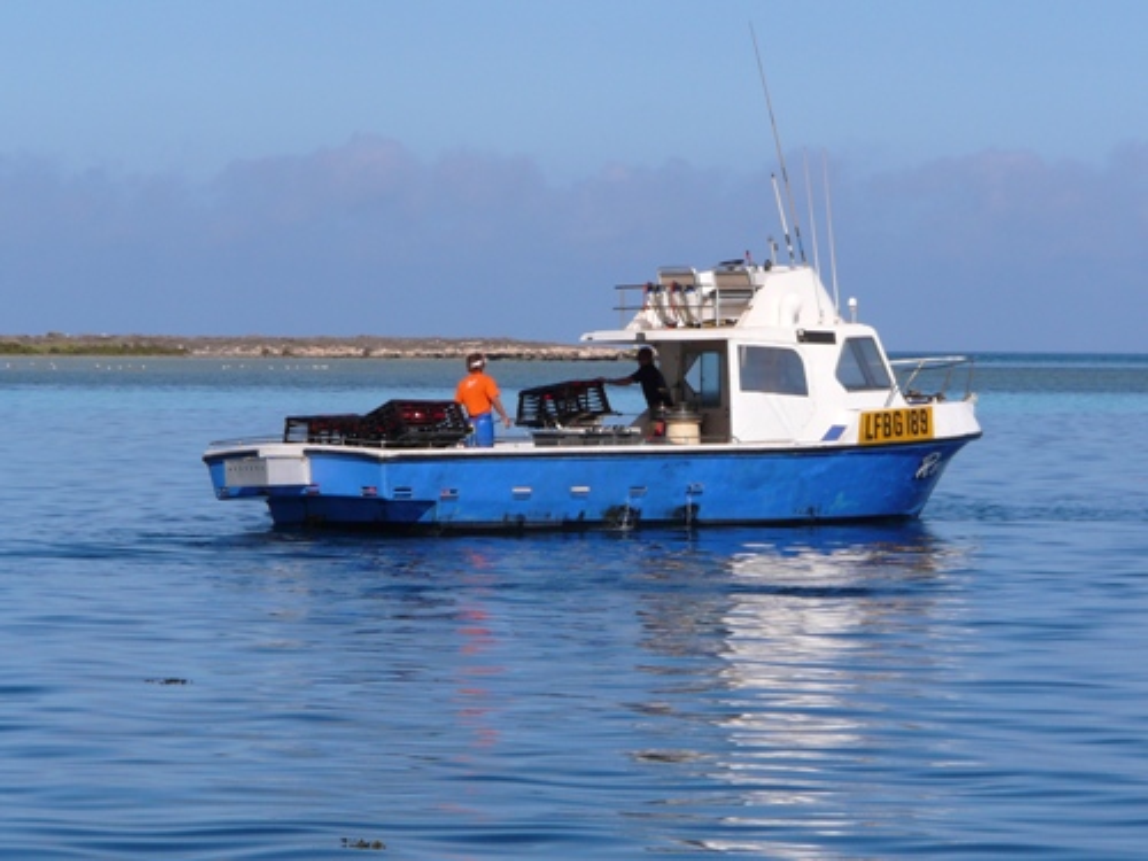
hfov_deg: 11.2
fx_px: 5870
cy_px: 430
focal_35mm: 177
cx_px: 574
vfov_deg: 8.4
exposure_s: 1/500
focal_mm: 26.3
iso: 80
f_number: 7.1
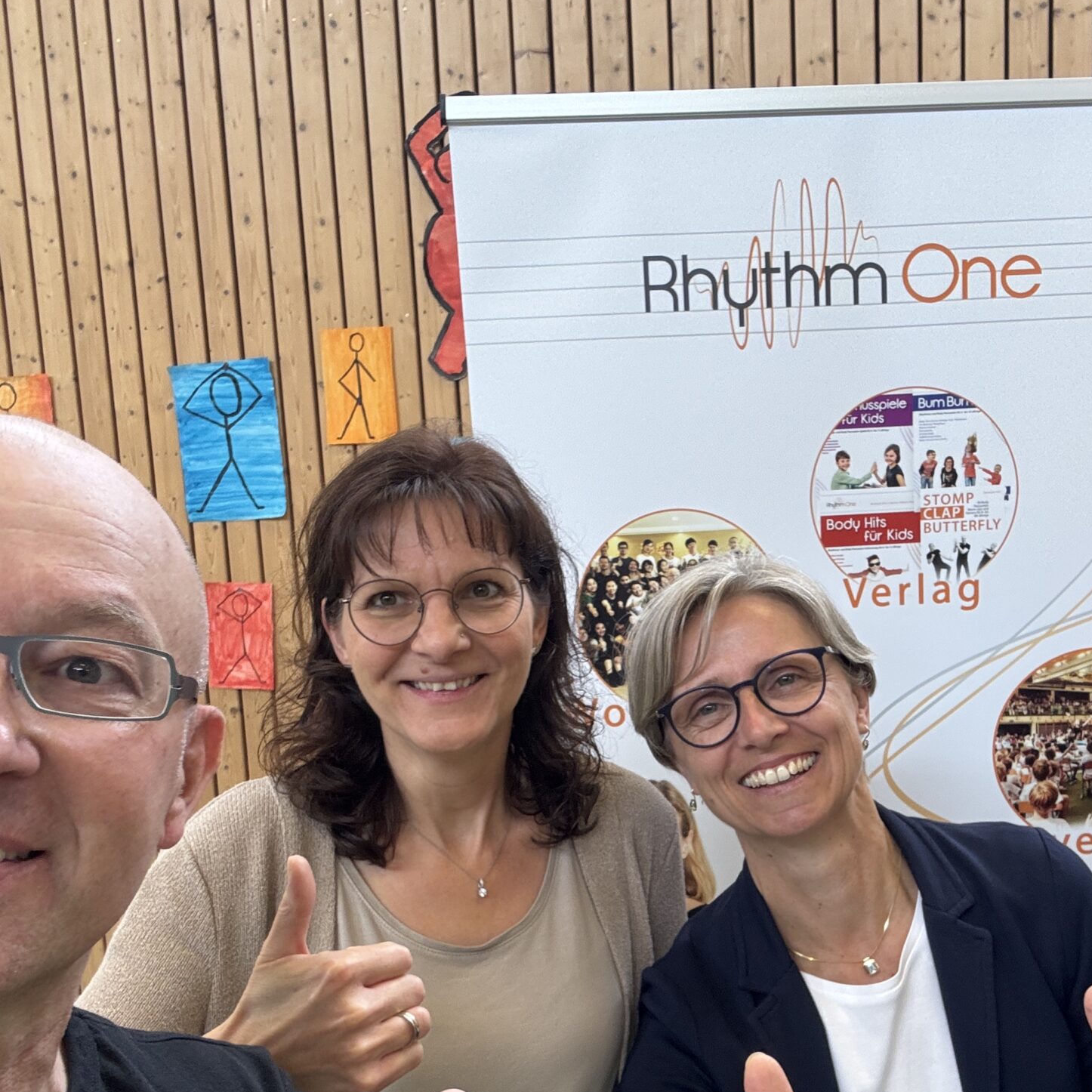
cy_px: 717
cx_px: 677
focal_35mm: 36
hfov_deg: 45.7
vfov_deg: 45.4
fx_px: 1285
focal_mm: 2.69
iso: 80
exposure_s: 1/50
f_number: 1.9
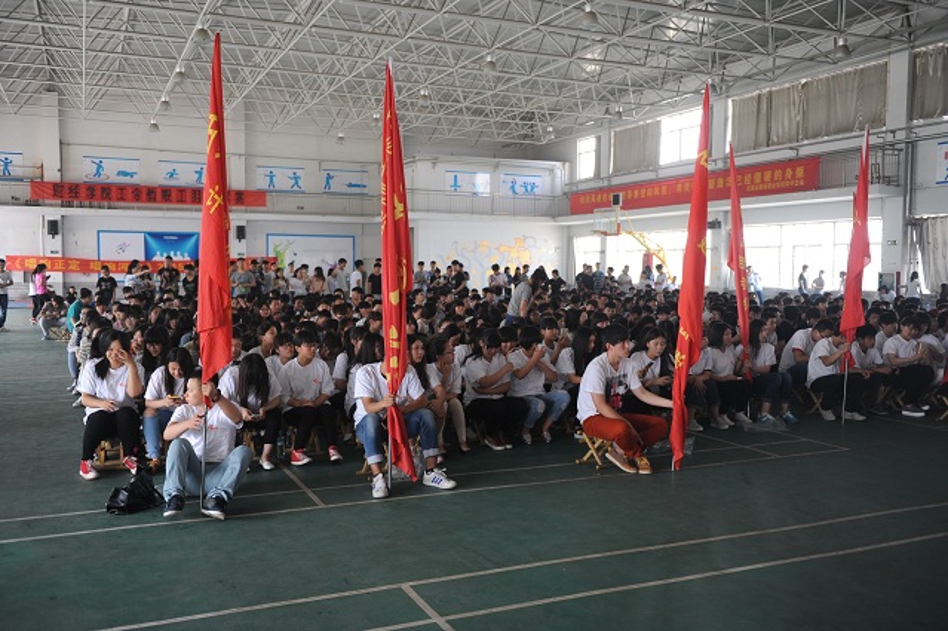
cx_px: 474
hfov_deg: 58.8
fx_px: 842
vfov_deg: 41.1
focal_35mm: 32
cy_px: 316
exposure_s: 1/100
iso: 400
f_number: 2.8
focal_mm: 32
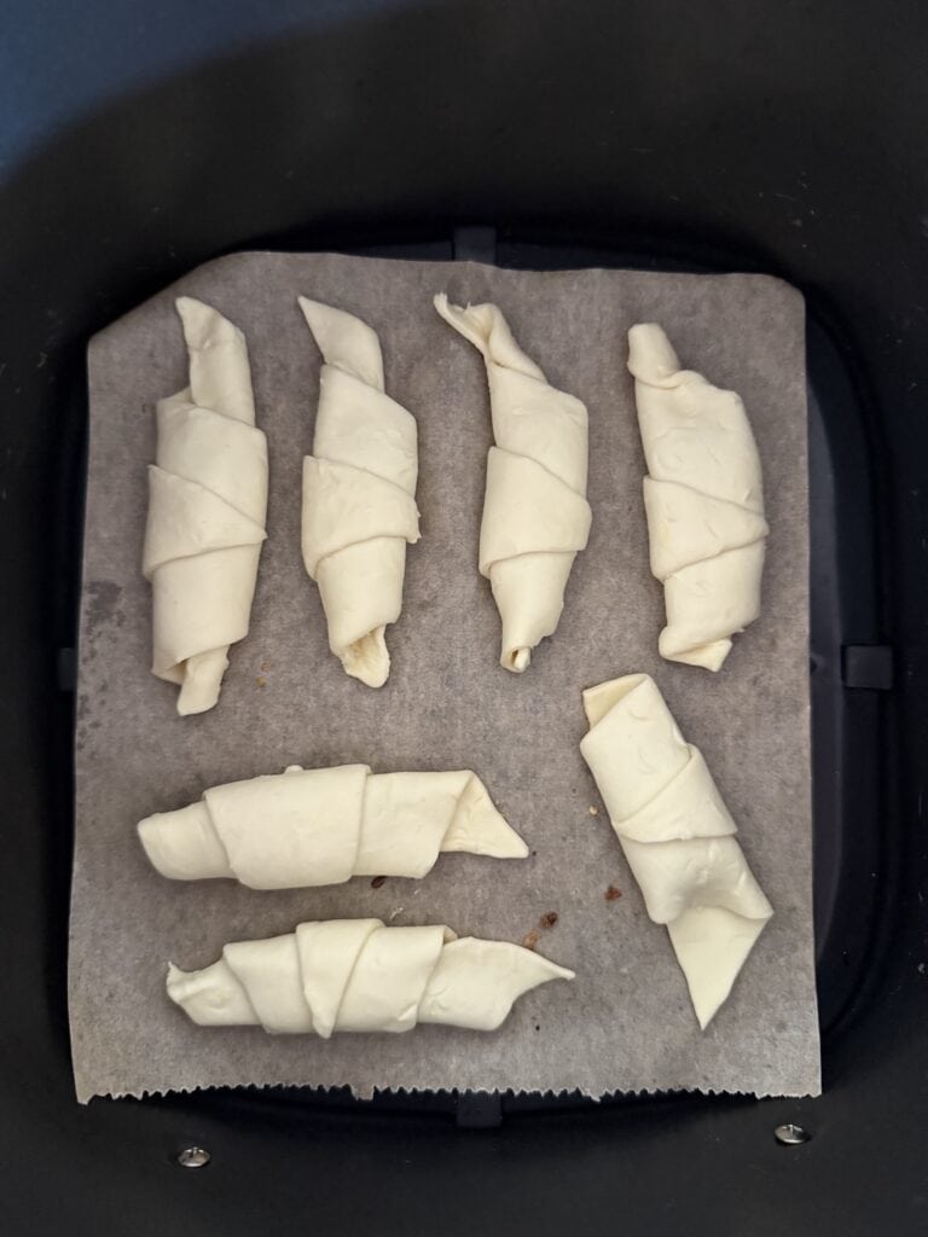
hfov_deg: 56.8
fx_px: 858
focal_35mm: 24
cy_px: 618
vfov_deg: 71.6
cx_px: 464
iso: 1000
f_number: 1.78
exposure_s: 1/40
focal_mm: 6.76
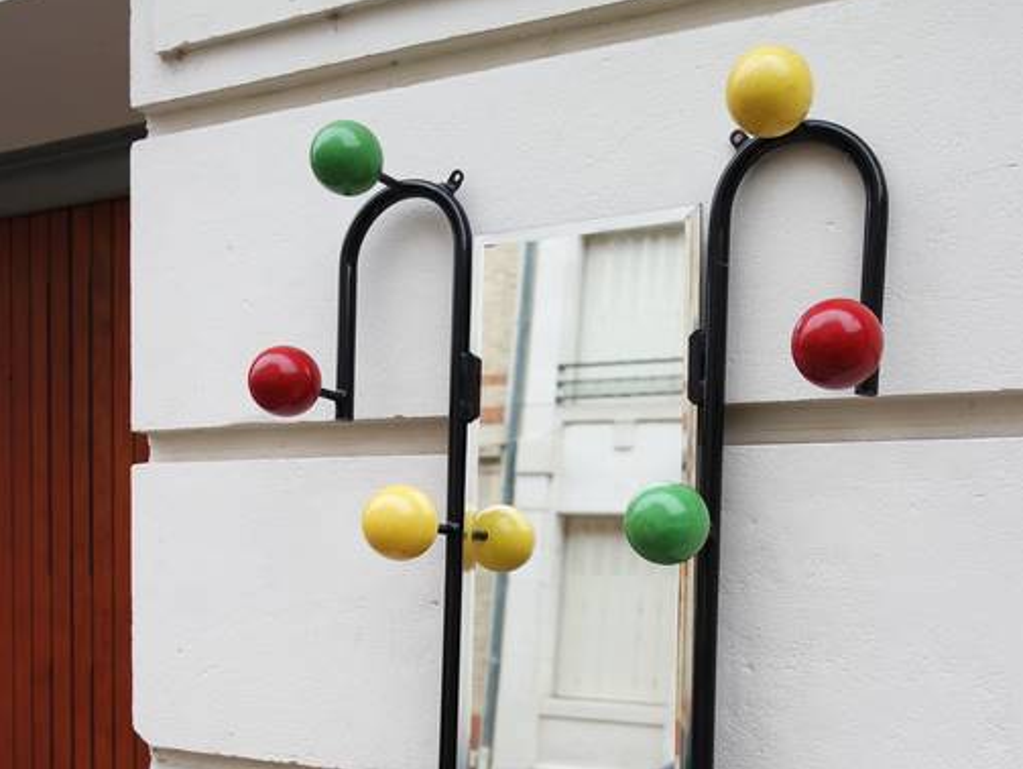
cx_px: 517
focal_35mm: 44
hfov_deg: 42.9
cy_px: 576
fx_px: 1301
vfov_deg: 32.3
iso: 100
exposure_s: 1/80
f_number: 3.5
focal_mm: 20
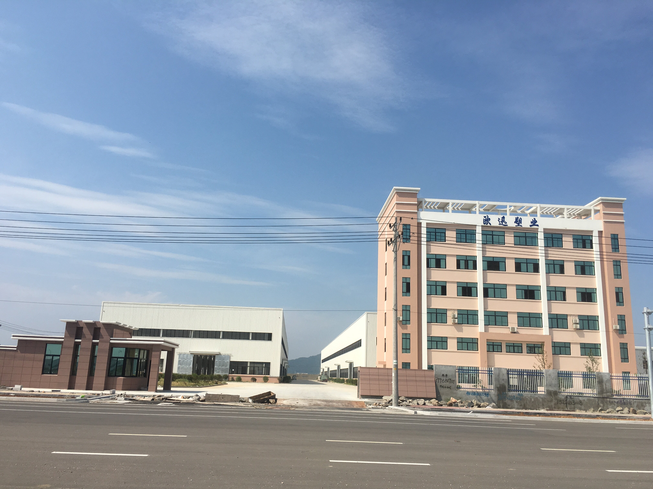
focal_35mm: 29
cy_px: 244
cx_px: 326
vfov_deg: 48.2
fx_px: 547
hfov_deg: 61.7
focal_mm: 4.15
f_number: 2.2
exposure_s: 1/2653
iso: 25
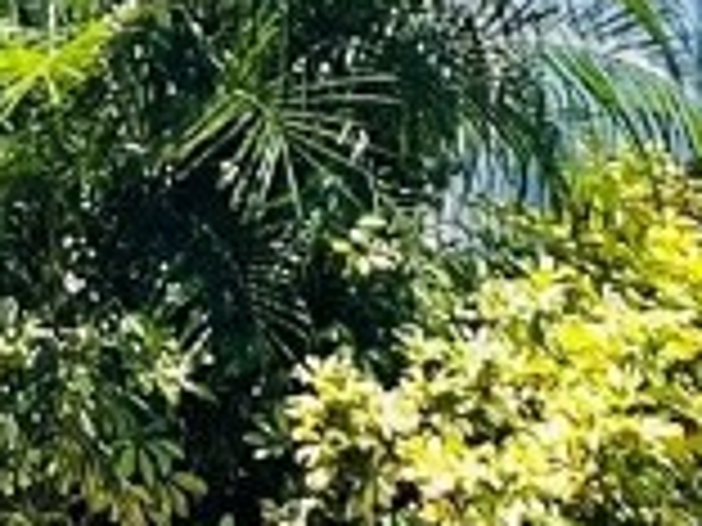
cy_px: -256
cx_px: -369
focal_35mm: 171
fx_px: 3468
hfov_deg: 11.1
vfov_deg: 8.5
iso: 50
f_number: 1.5
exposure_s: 1/3831
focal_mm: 5.7
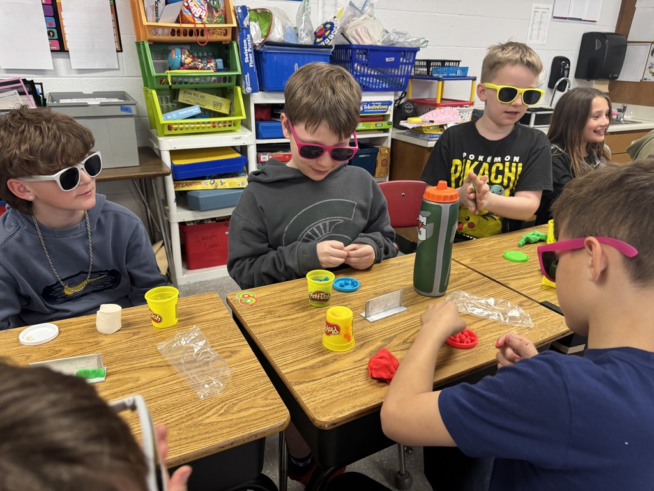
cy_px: 246
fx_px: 453
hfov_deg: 71.6
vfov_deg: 56.8
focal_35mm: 24
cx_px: 327
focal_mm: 6.76
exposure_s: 1/60
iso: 160
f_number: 1.78
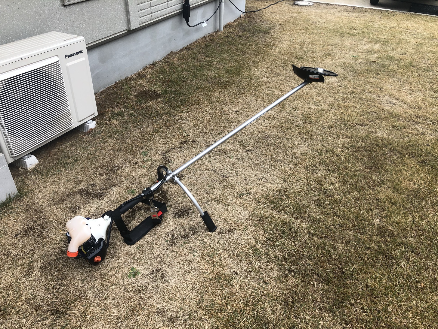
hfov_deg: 63.4
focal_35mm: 28
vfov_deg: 49.7
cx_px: 219
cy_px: 164
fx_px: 354
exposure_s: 1/382
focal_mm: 3.99
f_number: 1.8
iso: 20
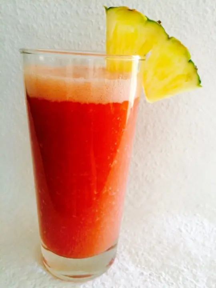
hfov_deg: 48.2
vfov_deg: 61.7
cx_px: 108
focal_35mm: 29
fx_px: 241
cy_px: 144
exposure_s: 1/30
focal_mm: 4.15
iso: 200
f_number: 2.2
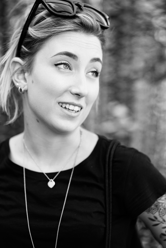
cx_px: 75
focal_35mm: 97
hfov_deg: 14.1
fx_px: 671
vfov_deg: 21.0
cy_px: 115
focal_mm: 85
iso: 100
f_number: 2.2
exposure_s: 1/400
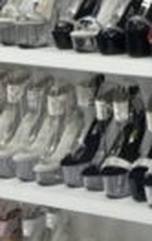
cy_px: -82
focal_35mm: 125
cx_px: 339
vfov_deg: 15.7
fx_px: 825
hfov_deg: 9.6
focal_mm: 5.7
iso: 160
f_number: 1.5
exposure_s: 1/60
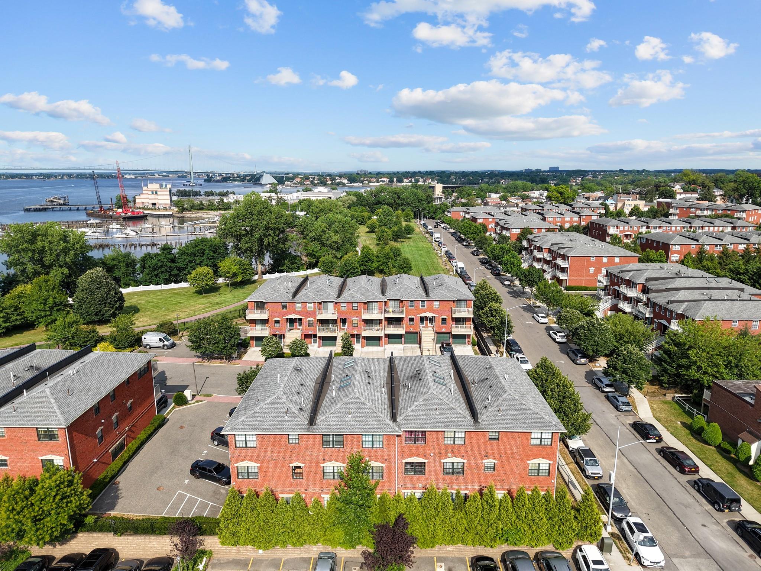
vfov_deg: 56.8
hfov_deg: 71.6
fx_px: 528
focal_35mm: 24
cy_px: 286
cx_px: 380
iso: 100
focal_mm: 8.67
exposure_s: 1/350
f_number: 1.8
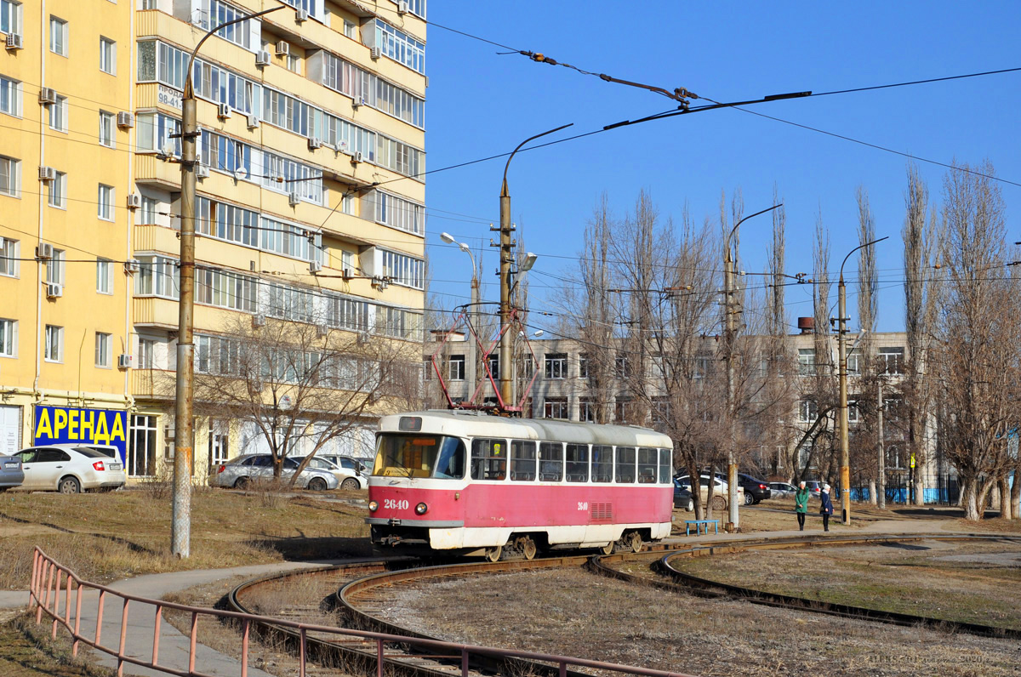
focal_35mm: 63
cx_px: 510
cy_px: 338
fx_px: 1784
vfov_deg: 21.5
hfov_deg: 31.9
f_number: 8
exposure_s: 1/640
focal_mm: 42
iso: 200
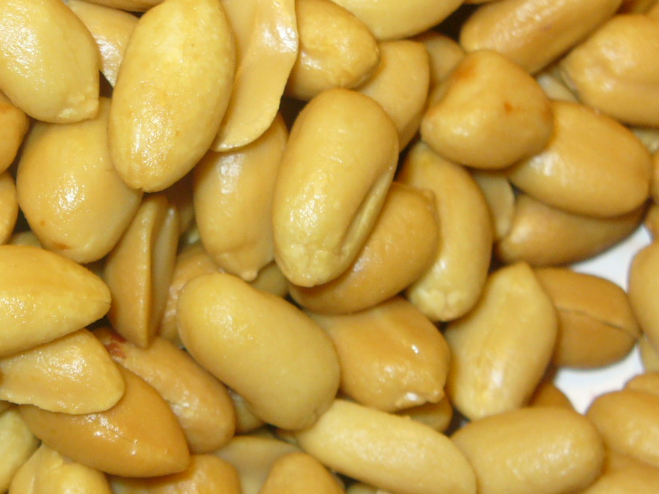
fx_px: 2741
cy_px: 318
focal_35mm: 144
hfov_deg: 13.6
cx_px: 71
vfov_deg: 10.3
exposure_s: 1/60
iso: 100
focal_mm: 12.8
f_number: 3.3
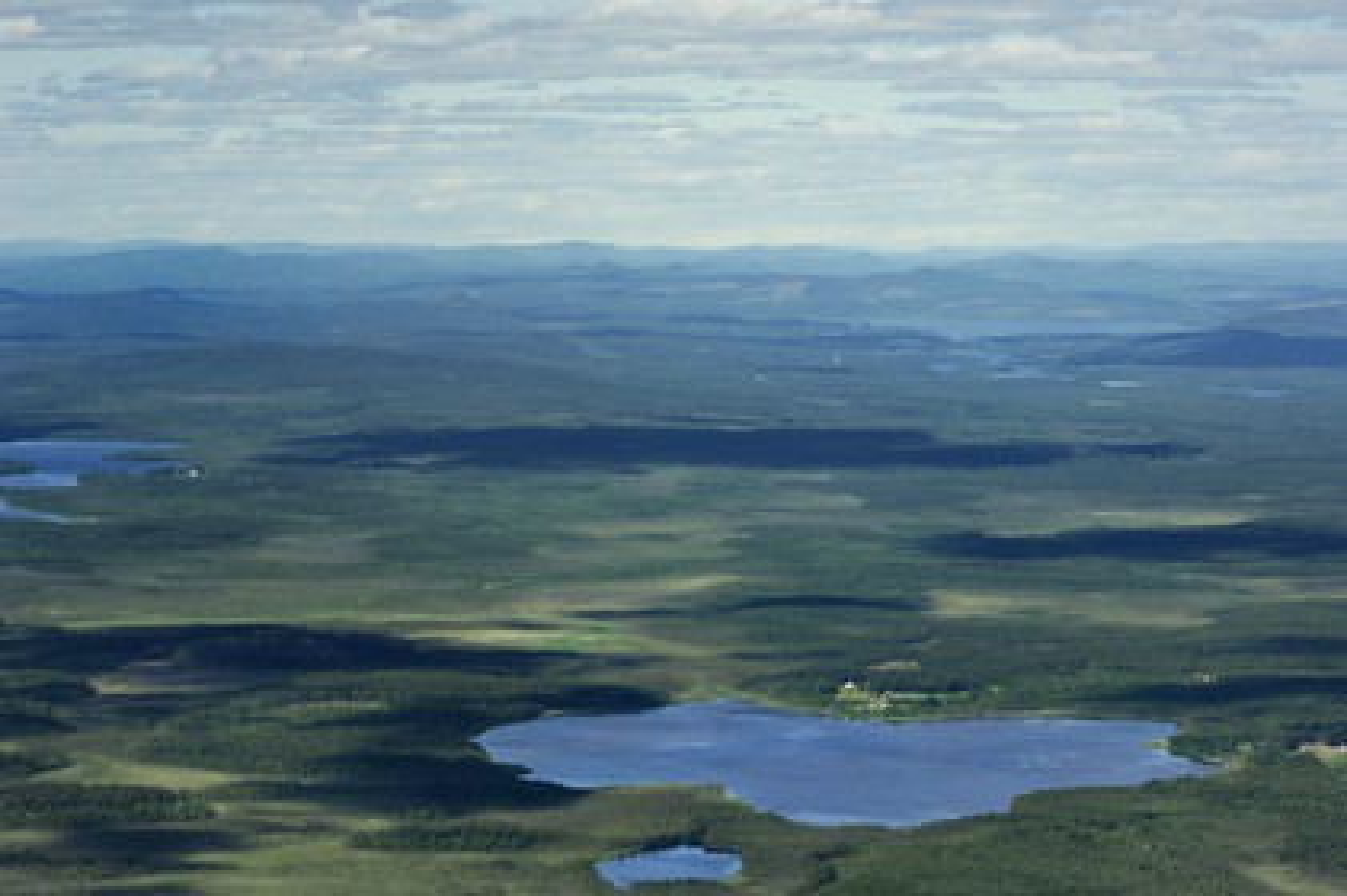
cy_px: 448
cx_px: 674
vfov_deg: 9.6
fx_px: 5328
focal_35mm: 142
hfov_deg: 14.4
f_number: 4
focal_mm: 95
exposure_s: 1/3200
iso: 200
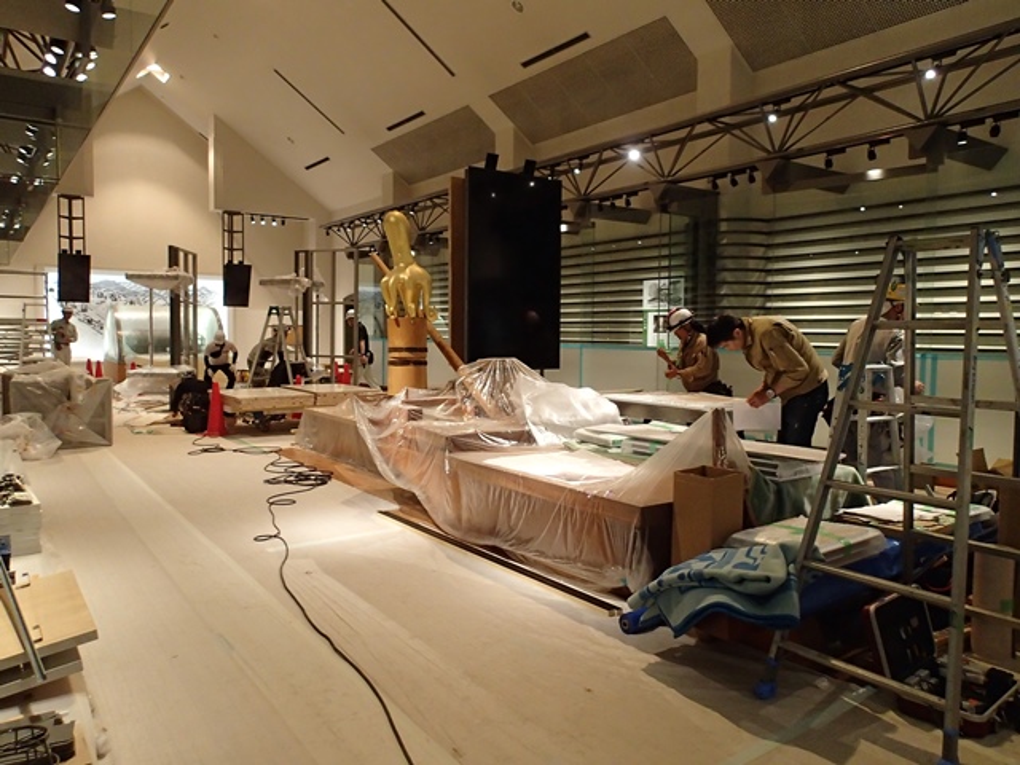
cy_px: 382
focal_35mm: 25
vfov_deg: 54.9
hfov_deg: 69.4
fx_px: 737
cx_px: 510
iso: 500
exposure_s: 1/60
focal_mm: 4.5
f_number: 2.8
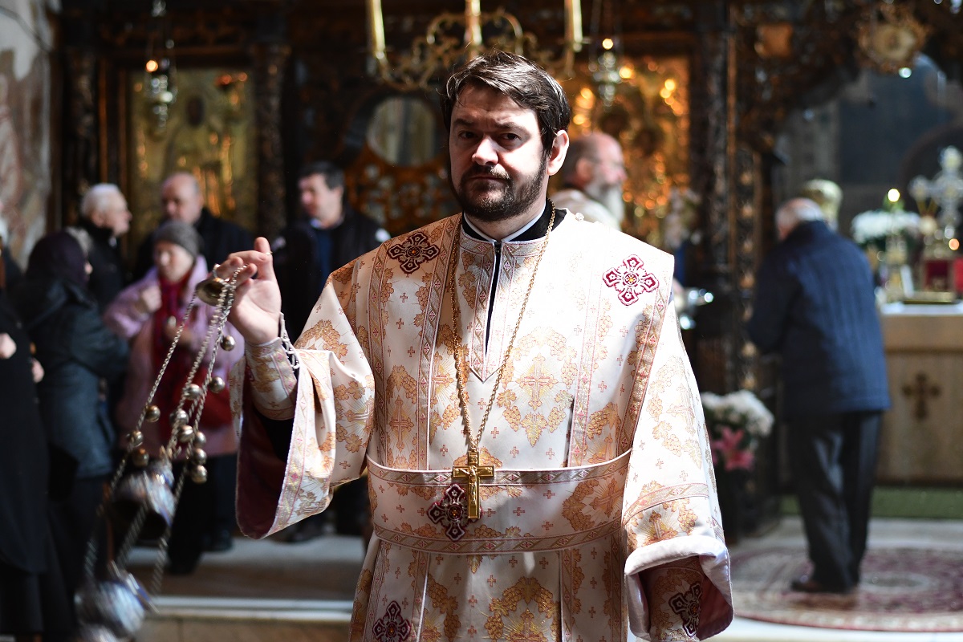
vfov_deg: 18.2
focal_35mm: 75
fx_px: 2006
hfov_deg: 27.0
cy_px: 321
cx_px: 482
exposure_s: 1/100
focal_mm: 50
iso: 1600
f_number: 2.2
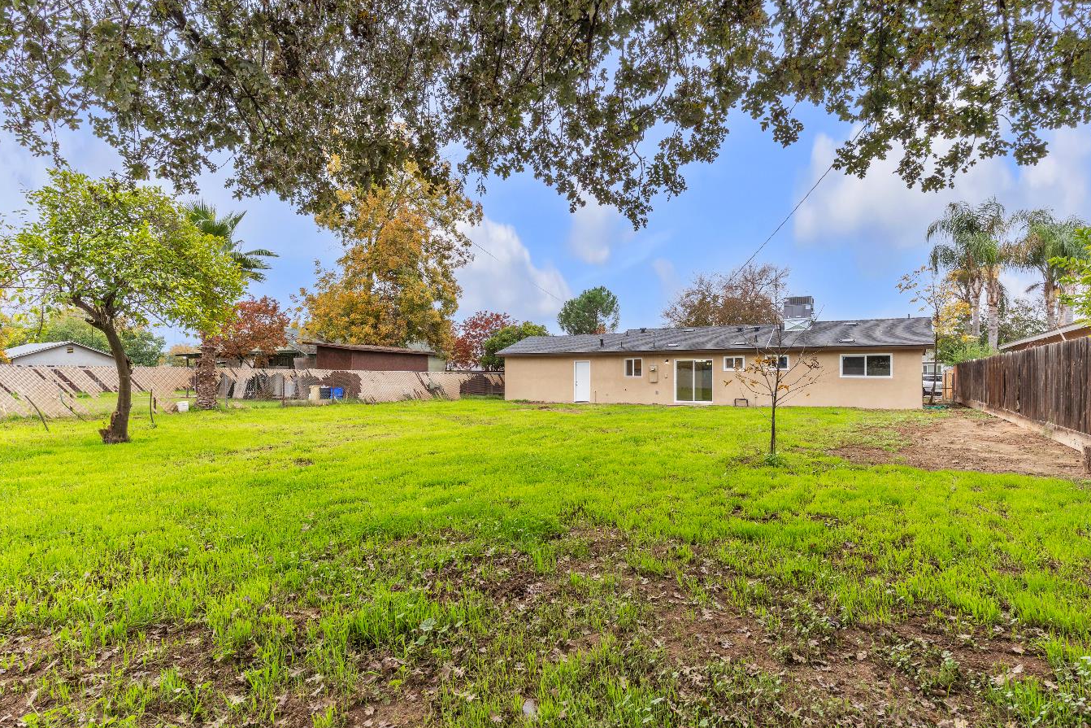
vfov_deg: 64.6
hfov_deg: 86.8
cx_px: 575
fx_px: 576
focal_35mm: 19
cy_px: 376
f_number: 9
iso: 200
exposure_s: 1/50
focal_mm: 17
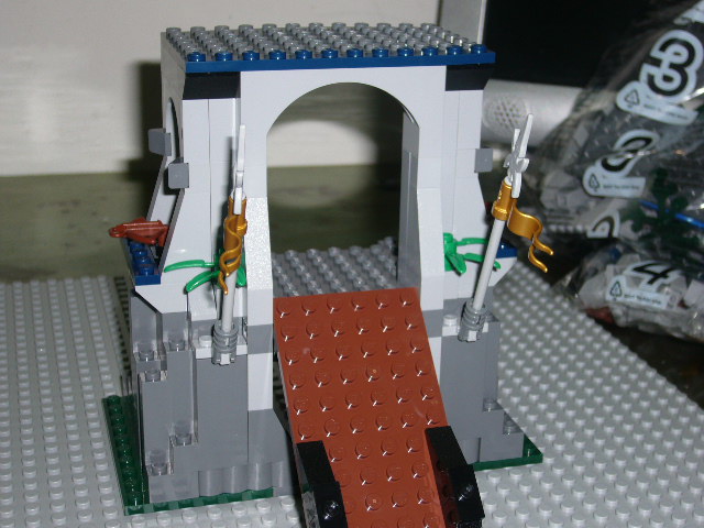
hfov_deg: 32.2
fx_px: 1220
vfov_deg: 24.4
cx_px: 352
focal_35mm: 60
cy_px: 264
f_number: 3.6
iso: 80
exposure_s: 1/60
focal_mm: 9.9
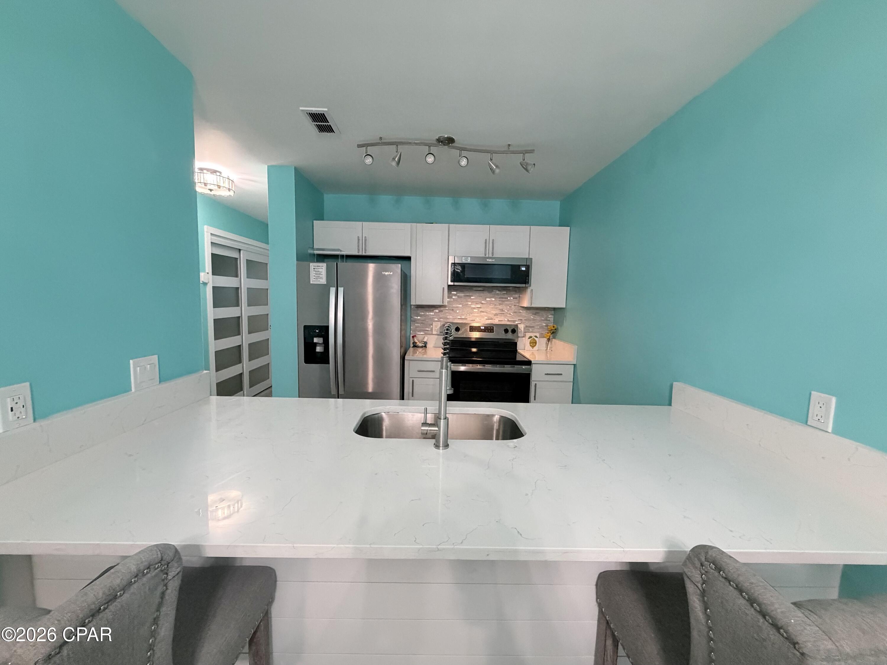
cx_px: 444
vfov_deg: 85.7
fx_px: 359
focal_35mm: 14
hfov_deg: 102.1
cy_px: 332
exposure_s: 1/60
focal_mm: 2.22
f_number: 2.2
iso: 500
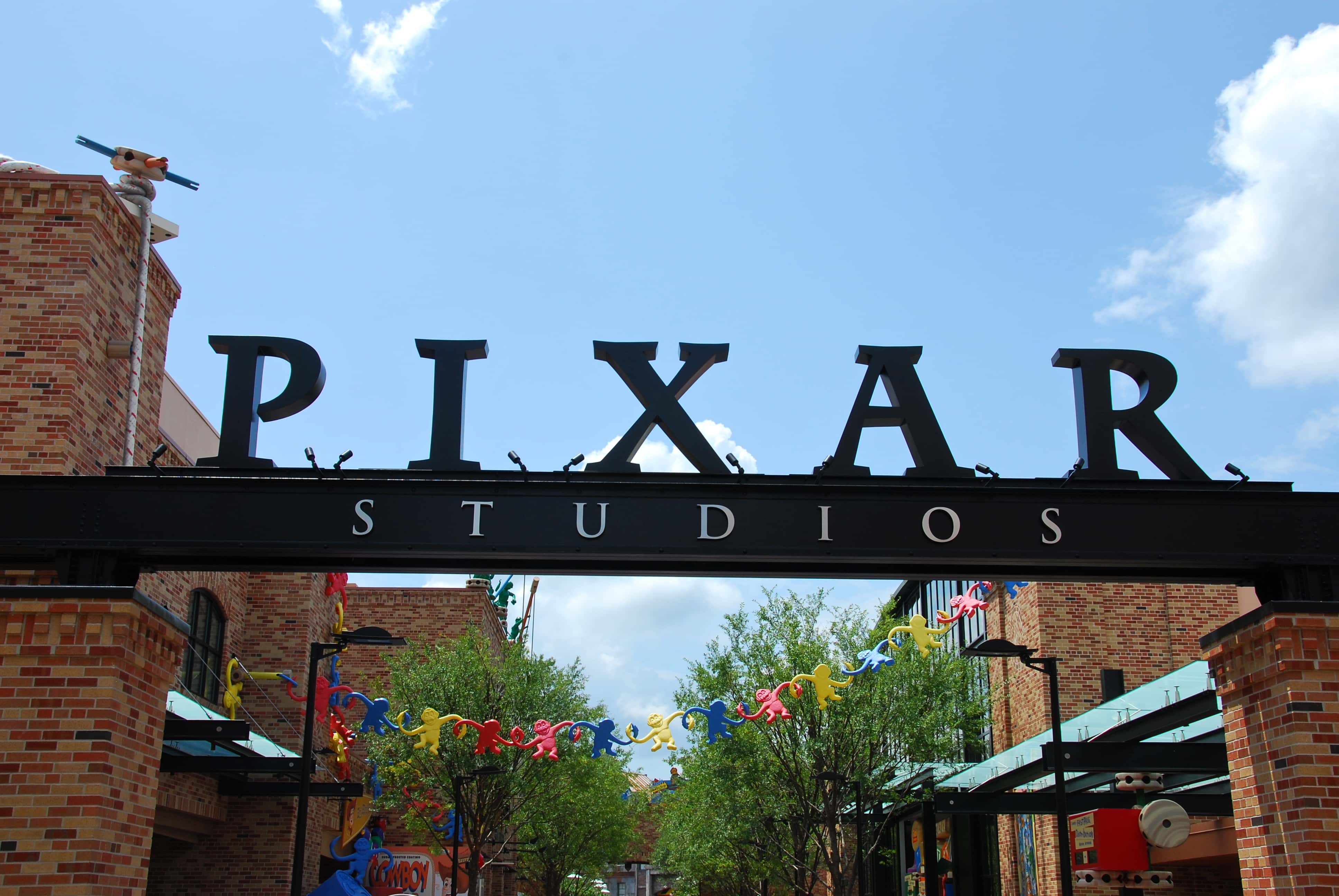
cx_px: 670
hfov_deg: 47.9
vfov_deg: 33.1
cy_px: 448
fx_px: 1508
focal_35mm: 40
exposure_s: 1/400
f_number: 10
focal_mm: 27
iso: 200
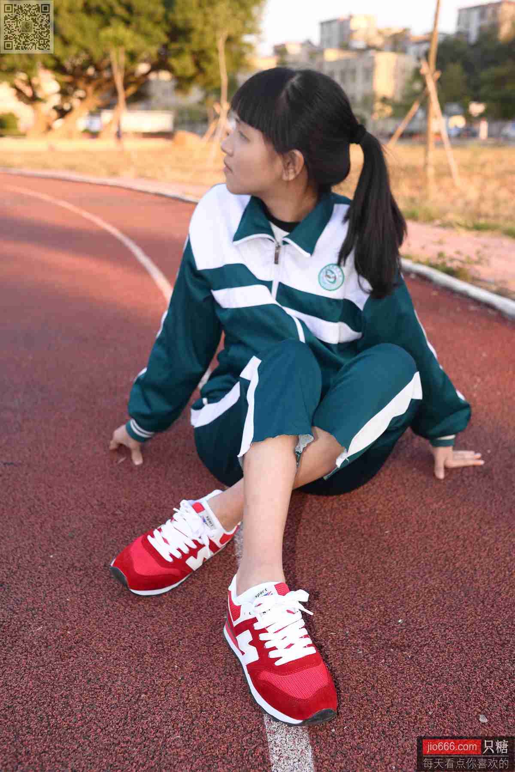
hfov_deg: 37.9
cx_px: 258
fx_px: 750
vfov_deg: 54.4
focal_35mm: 35
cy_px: 386
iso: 100
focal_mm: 35
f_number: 5.6
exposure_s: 1/80
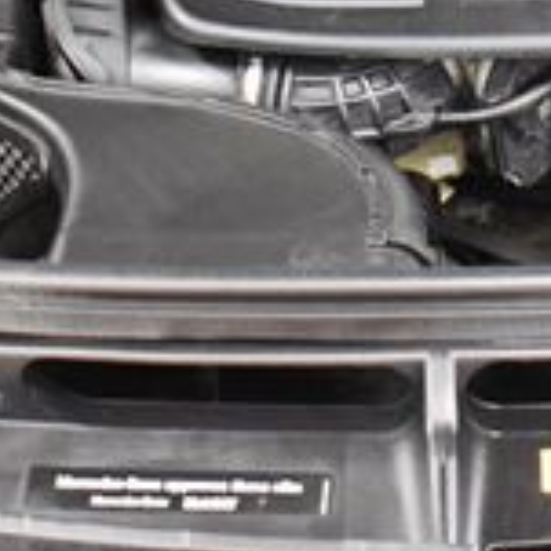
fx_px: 2341
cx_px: 569
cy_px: -135
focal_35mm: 130
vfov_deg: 13.0
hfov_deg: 13.2
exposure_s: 1/60
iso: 3600
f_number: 3.5
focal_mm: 18
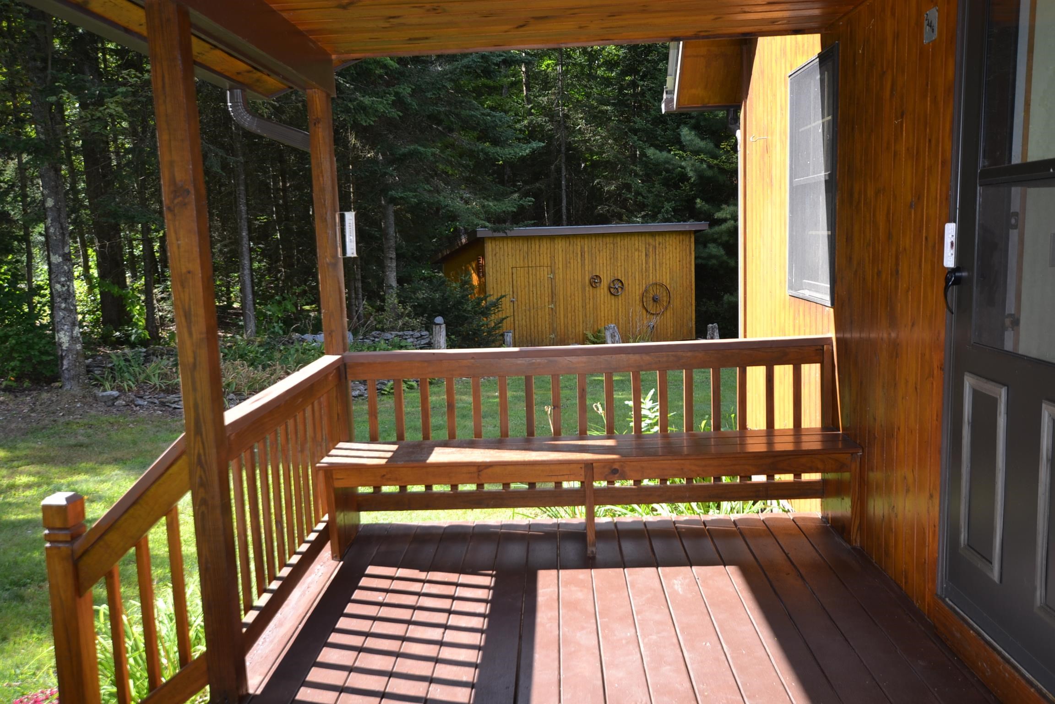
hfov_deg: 61.9
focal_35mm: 30
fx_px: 879
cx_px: 528
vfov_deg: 43.6
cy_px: 352
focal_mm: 20
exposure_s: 1/125
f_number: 4
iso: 110
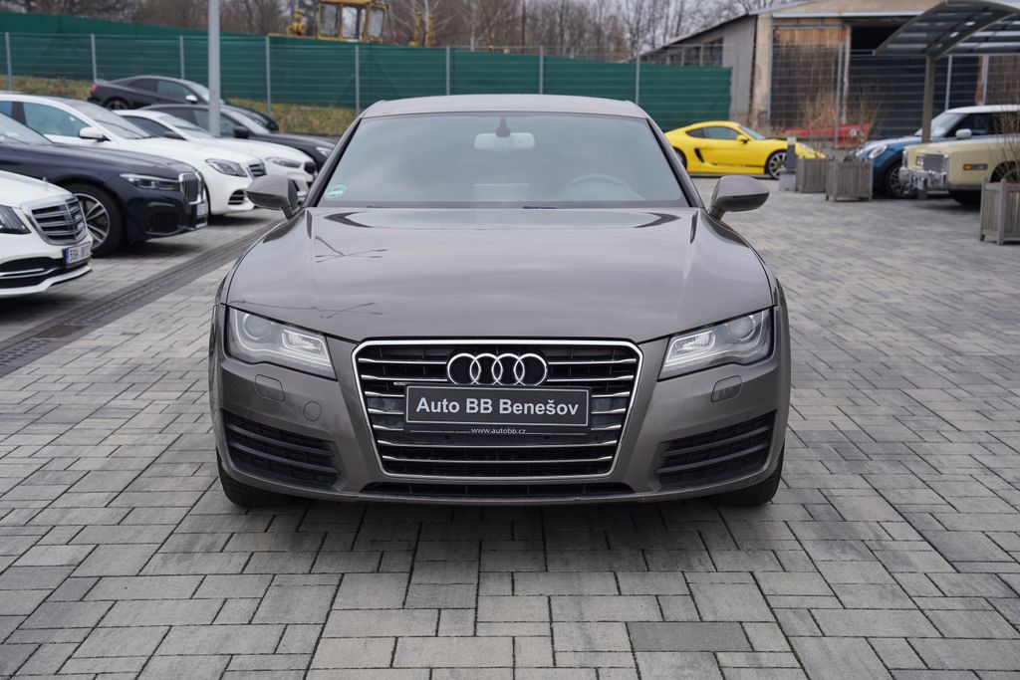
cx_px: 510
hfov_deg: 41.9
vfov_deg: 28.7
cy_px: 340
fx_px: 1332
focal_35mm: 47
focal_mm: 47
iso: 100
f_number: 5.6
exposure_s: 1/160
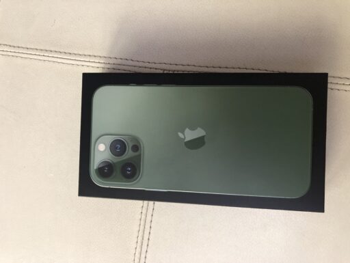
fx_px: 283
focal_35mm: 28
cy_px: 132
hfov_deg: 63.4
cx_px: 175
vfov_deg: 49.8
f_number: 1.8
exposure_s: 1/15
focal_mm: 4
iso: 50
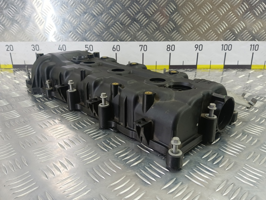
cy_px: 100
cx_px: 133
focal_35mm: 23
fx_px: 177
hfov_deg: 73.9
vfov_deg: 58.9
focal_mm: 4.11
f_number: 1.6
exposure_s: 1/50
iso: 168
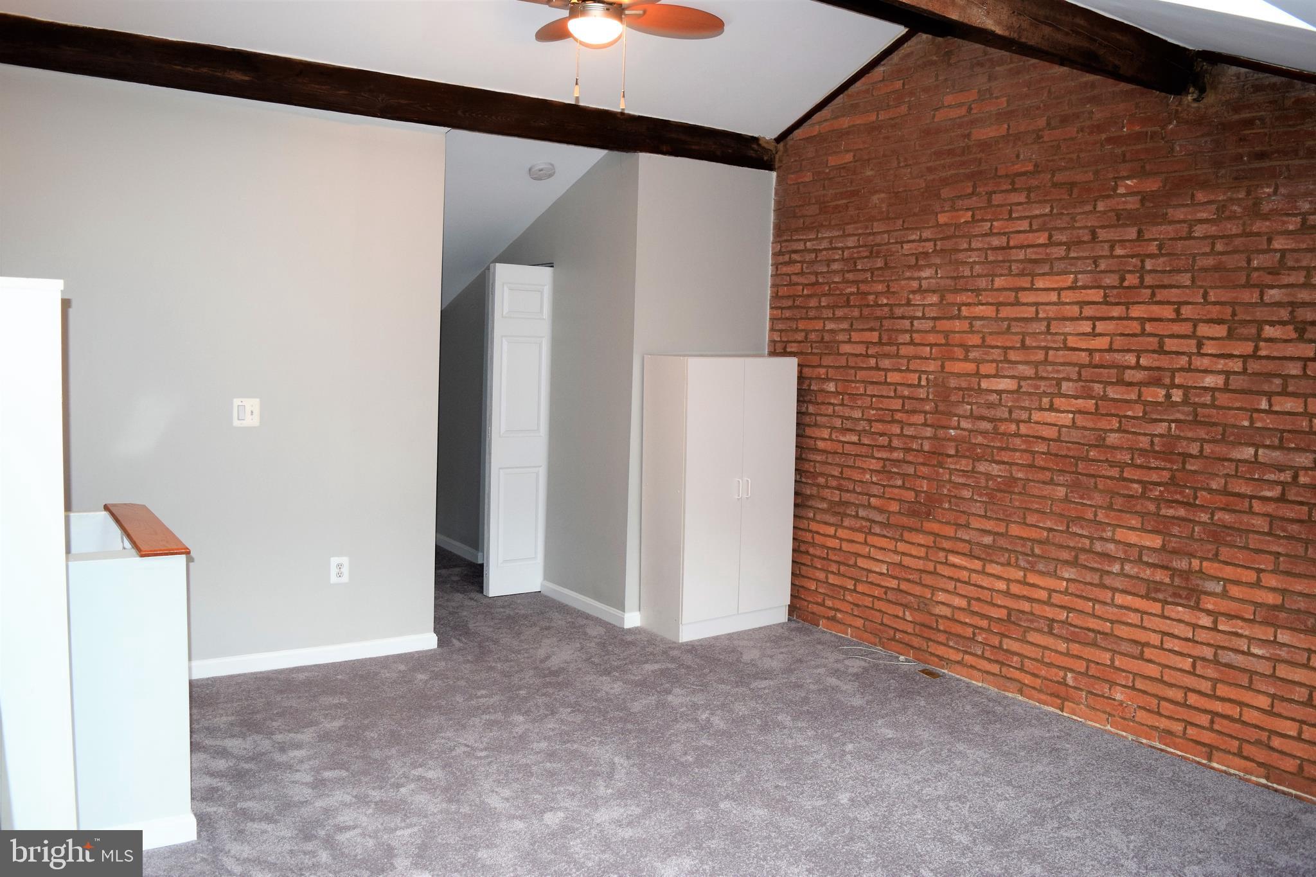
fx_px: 987
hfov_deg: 67.4
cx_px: 658
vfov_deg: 47.9
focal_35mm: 27
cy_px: 438
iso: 800
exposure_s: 1/60
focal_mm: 18
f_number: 4
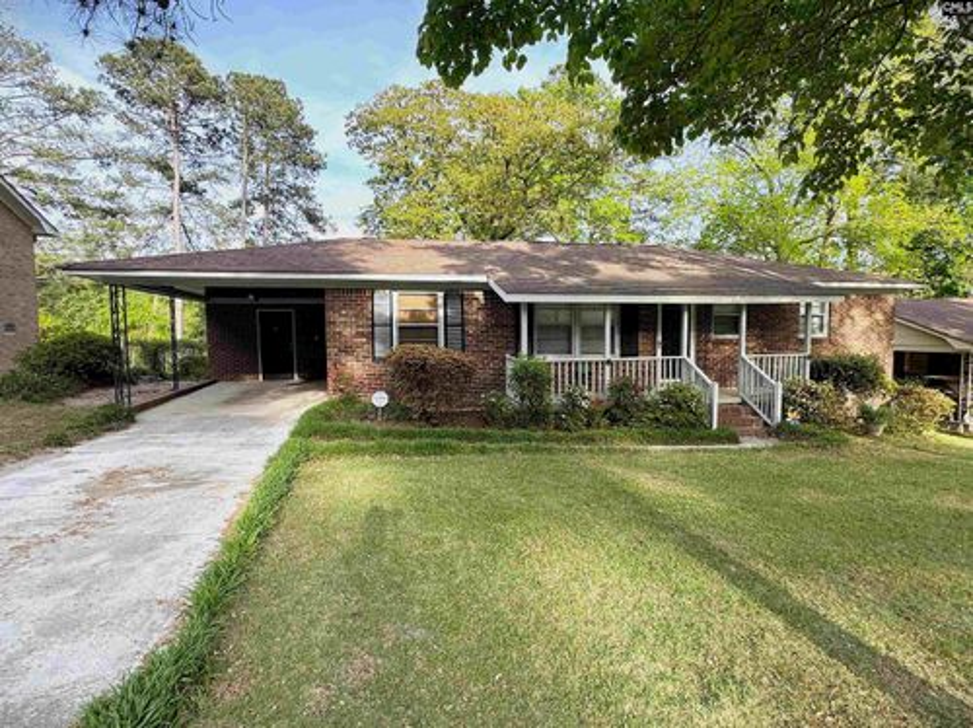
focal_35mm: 16
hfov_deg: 94.6
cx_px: 486
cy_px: 364
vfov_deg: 78.0
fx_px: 449
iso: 40
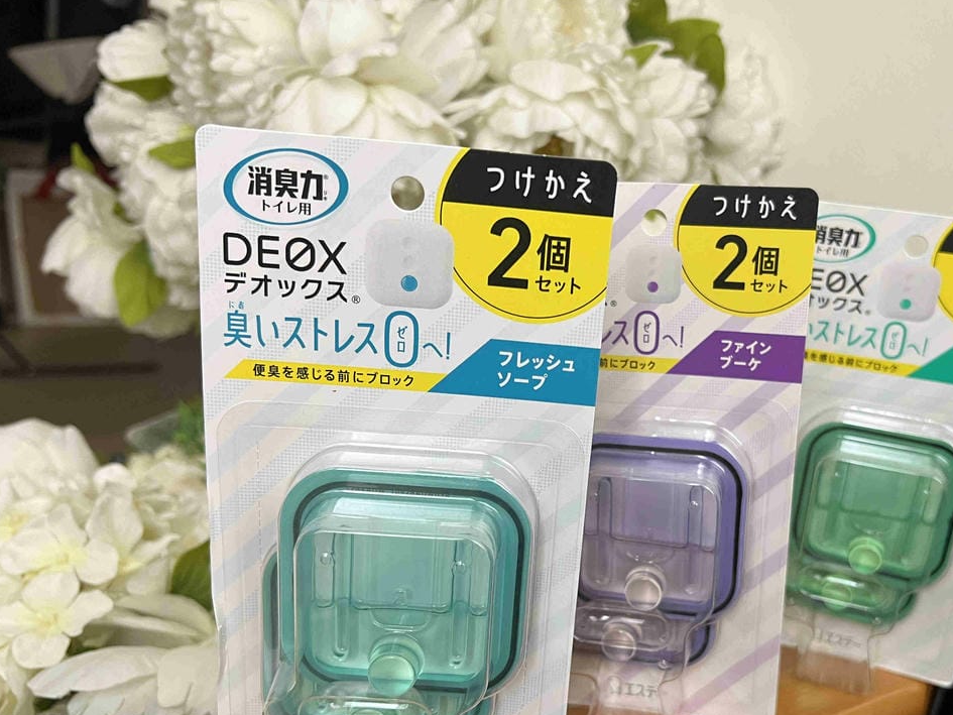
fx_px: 909
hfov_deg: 54.7
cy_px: 415
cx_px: 601
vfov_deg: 42.8
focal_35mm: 33
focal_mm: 5.7
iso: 100
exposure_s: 1/60
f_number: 1.5
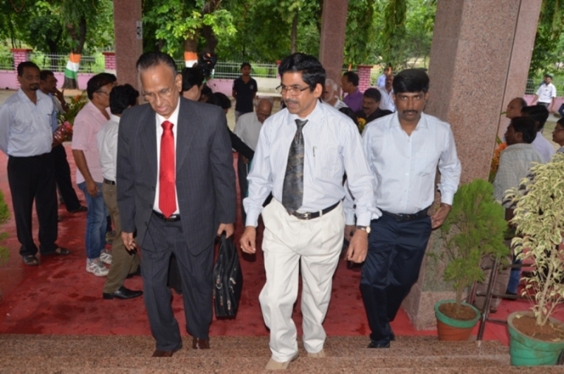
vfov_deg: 41.6
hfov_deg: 59.6
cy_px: 187
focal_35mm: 32
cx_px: 282
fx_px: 493
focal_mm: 21
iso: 640
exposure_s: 1/125
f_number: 8
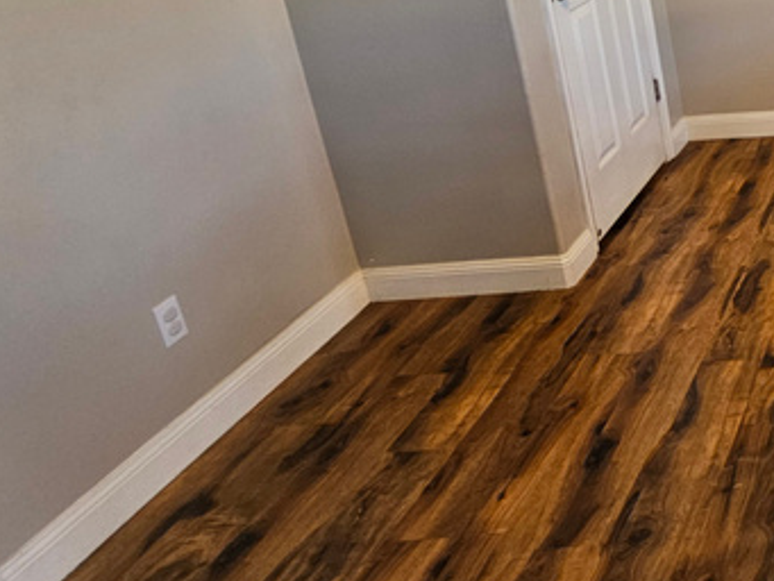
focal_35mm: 39
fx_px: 872
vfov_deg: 34.9
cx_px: 1040
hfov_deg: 33.1
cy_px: 66
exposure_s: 1/60
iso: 100
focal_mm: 2.2
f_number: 2.2
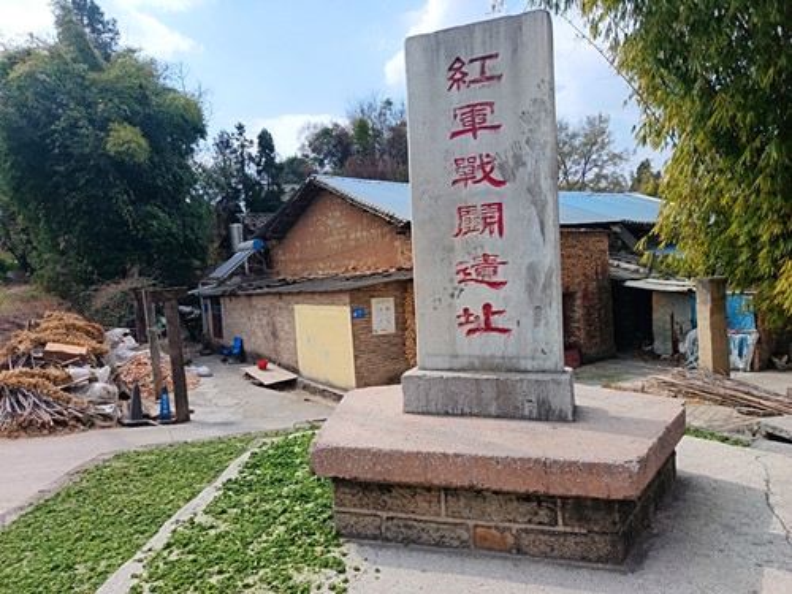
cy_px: 297
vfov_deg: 56.8
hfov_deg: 71.6
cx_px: 396
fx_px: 549
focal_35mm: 24
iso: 206
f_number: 1.75
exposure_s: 1/900
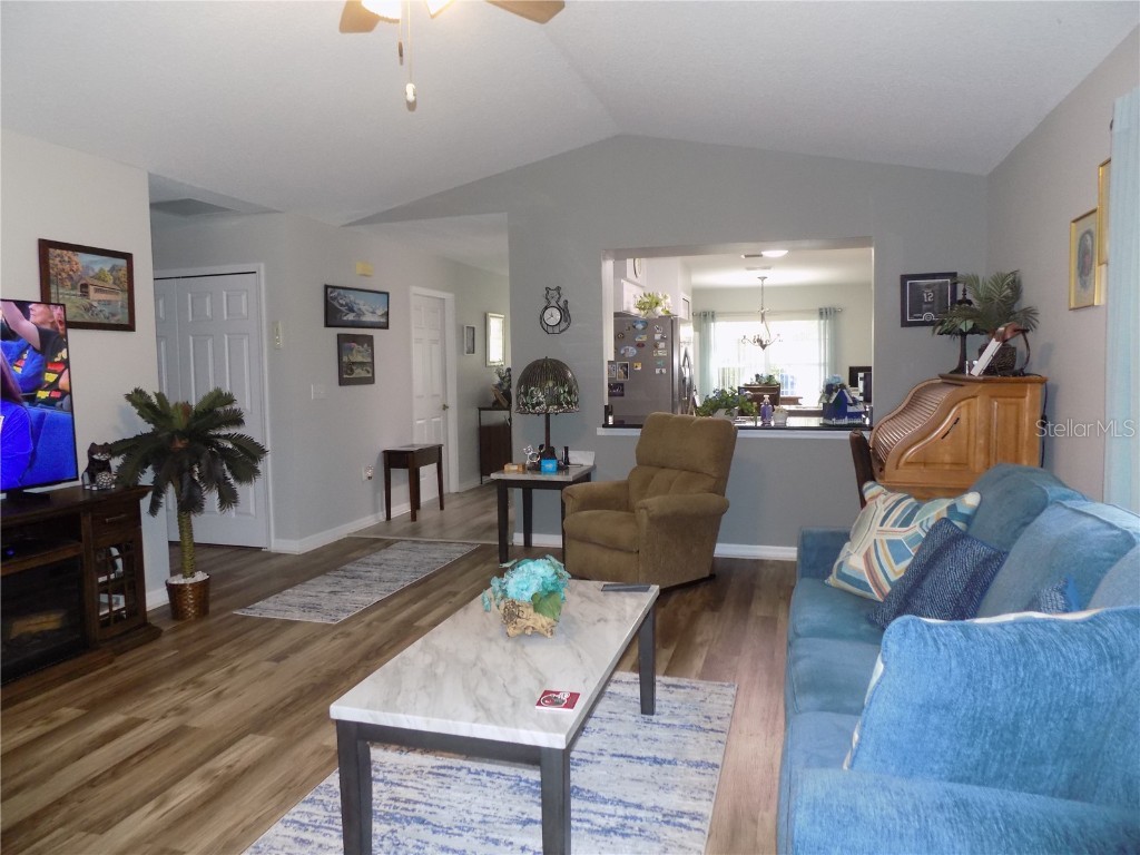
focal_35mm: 23
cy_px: 428
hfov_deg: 73.9
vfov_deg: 58.9
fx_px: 757
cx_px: 570
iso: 280
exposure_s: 1/30
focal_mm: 4
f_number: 3.1
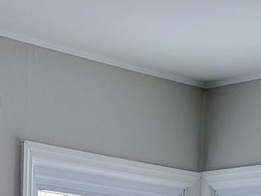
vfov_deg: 9.5
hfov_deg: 14.7
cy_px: 517
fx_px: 1002
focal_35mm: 133
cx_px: 46
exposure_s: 1/120
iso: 160
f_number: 1.8
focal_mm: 6.7
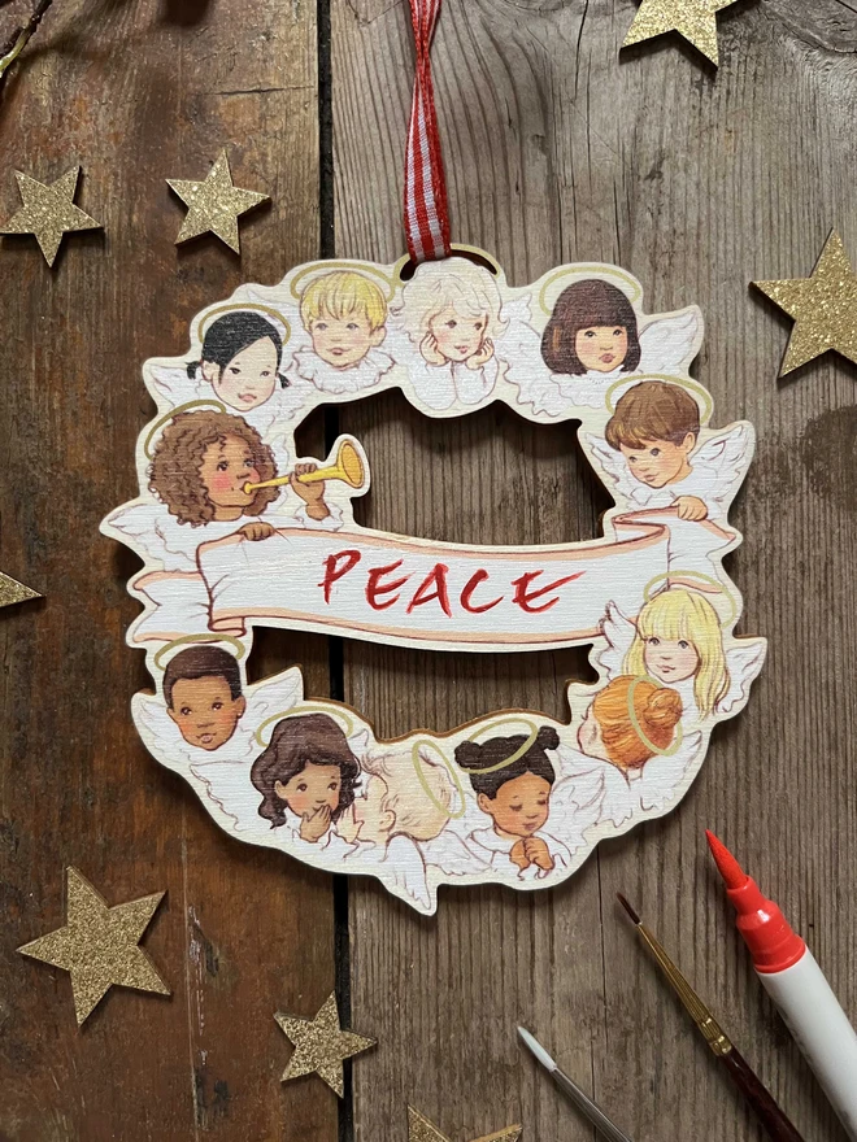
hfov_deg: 53.1
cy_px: 571
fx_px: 858
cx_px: 428
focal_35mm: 26
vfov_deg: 67.3
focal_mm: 5.1
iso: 400
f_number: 1.6
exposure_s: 1/60
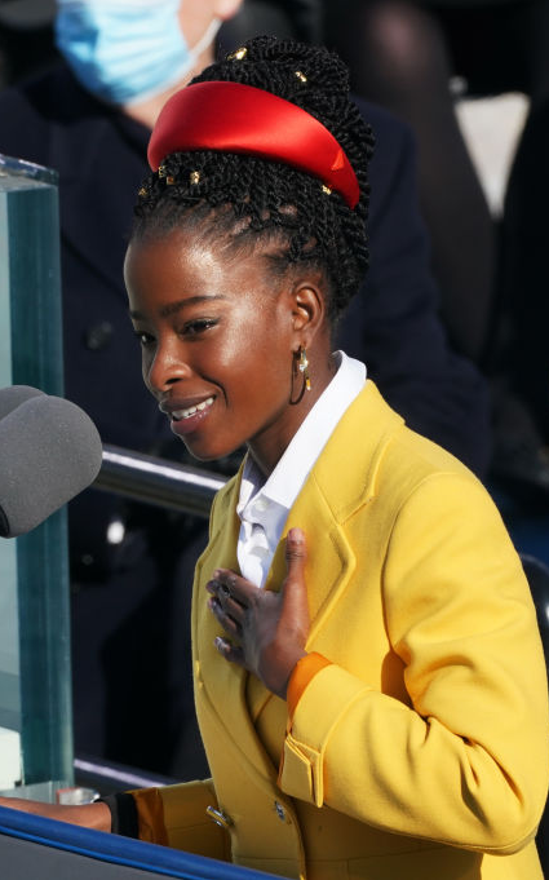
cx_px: 380
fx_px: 44095
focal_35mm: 1840
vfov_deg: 1.1
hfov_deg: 0.7
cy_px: 440
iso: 1000
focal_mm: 1200
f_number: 20
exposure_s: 1/500
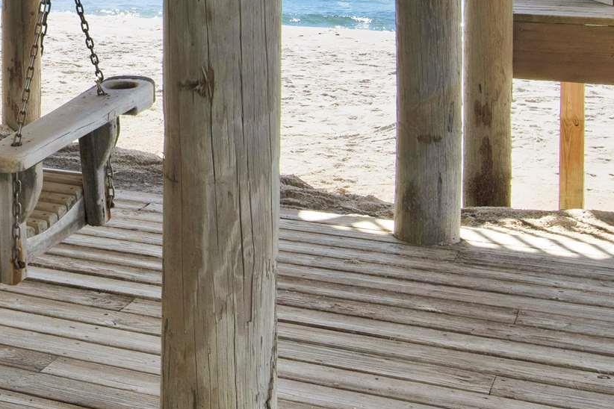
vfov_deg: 18.1
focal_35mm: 71
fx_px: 1211
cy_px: -101
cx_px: -109
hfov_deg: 25.7
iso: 200
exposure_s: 1/200
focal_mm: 19
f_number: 11
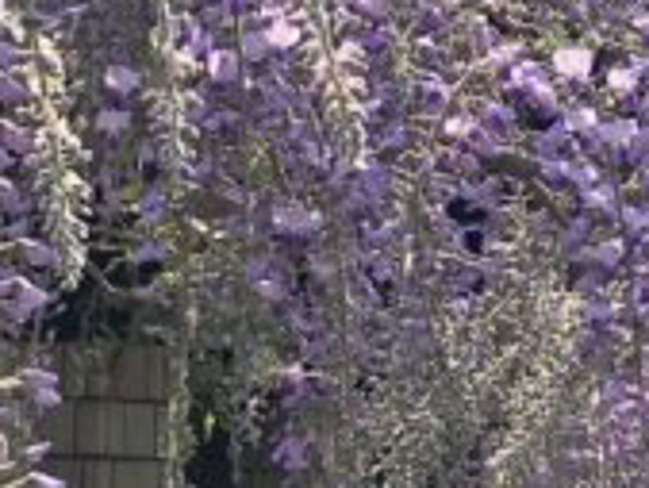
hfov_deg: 11.1
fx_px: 3321
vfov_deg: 8.4
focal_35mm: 177
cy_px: 292
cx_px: 574
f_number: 1.8
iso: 32
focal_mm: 3.99
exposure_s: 1/1215
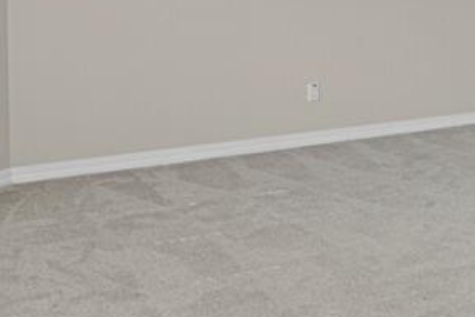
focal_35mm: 61
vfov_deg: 21.4
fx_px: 805
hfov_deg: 29.2
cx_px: 543
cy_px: -10
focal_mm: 17
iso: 250
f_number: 8
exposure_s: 1
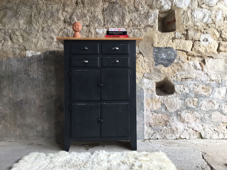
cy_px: 85
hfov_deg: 58.4
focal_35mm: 31
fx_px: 203
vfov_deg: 45.4
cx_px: 114
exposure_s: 1/100
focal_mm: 3.3
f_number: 2.4
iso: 40
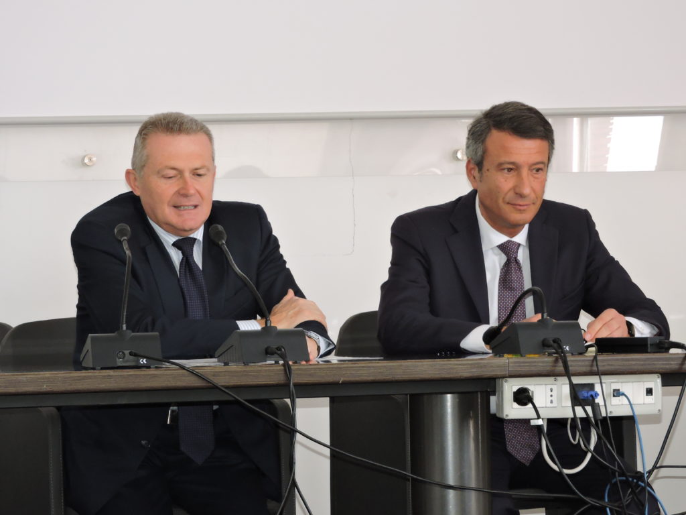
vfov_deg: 8.7
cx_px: 343
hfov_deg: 11.6
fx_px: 3369
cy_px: 258
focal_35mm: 170
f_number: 5.2
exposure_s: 1/60
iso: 640
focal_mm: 30.5
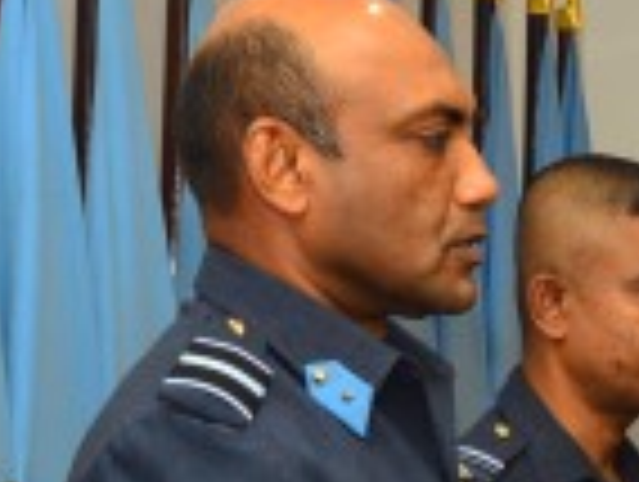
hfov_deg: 12.1
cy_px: 631
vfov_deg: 9.3
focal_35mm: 158
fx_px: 2922
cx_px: 873
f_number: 5.6
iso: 400
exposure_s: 1/100
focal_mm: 26
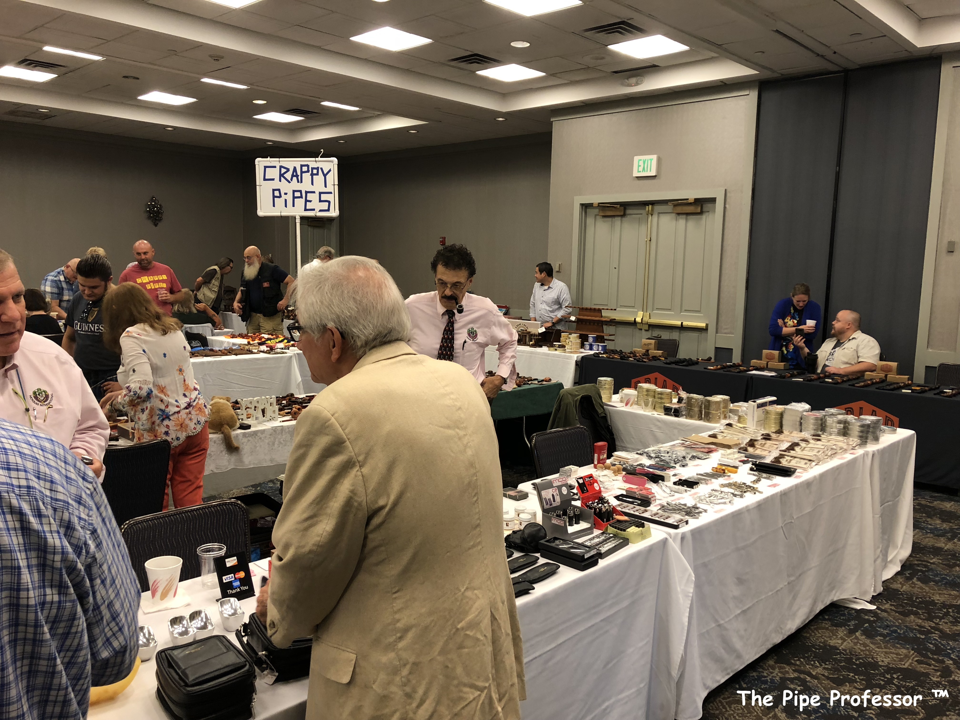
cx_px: 480
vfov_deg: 49.7
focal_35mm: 28
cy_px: 360
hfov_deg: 63.4
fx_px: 777
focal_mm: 3.99
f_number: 1.8
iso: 40
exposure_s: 1/20
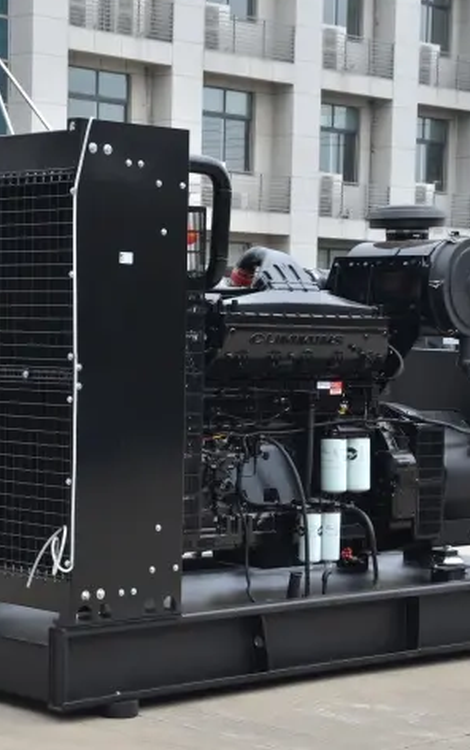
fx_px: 2007
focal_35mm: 98
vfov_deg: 21.2
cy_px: 396
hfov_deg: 13.4
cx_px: 213
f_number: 7.1
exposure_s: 1/200
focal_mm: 38
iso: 100
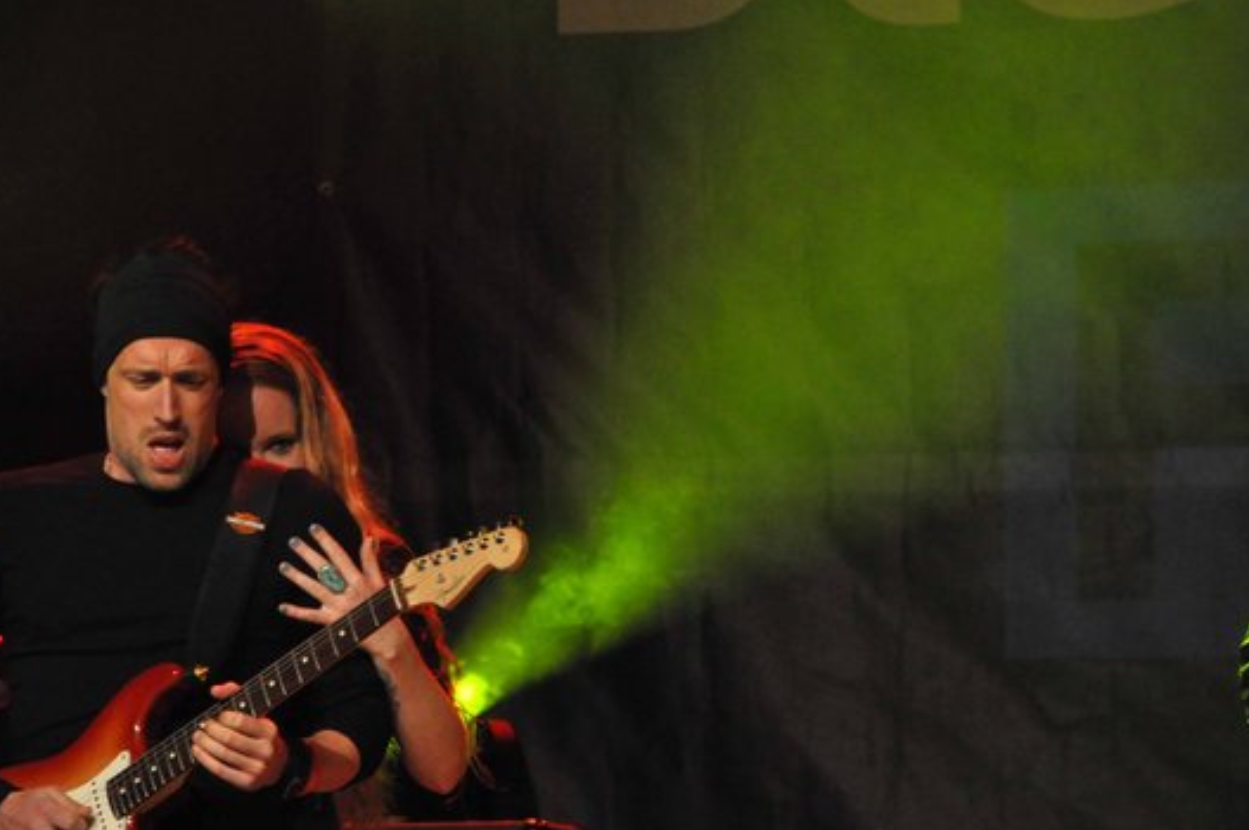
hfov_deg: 5.6
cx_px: 545
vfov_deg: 3.7
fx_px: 12821
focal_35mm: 370
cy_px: 415
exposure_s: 1/125
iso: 3200
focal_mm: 200
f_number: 6.3
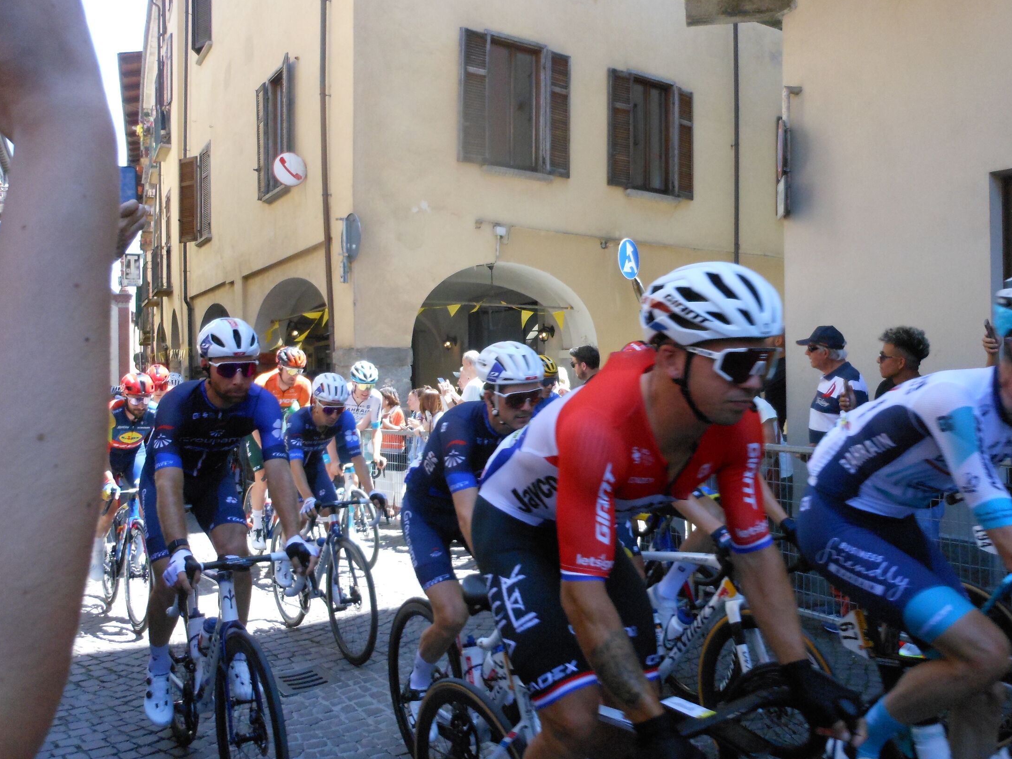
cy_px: 380
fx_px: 906
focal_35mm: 31
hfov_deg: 58.3
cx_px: 513
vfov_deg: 45.4
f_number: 3.7
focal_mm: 5
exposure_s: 1/500
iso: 400
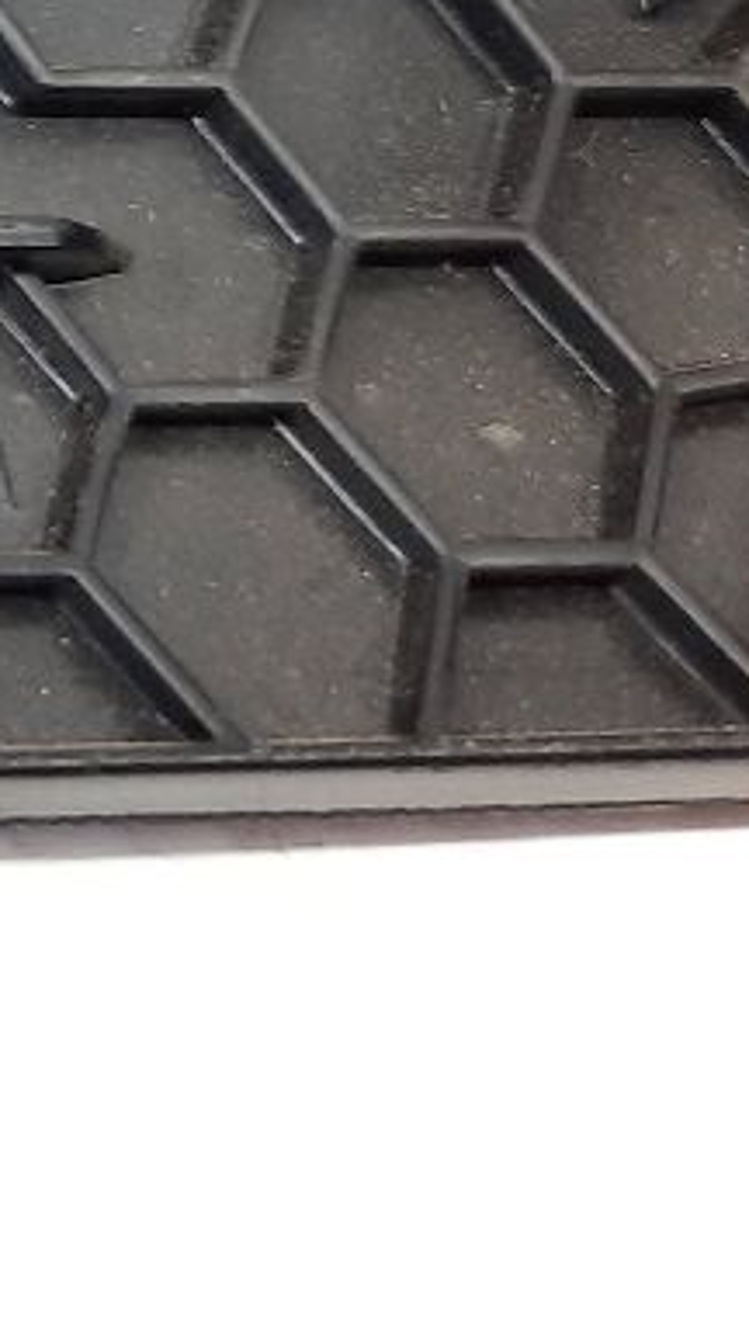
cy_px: -132
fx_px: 3007
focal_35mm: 85
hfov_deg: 11.3
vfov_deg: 23.5
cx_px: -1176
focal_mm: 4.6
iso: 160
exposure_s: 1/50
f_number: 2
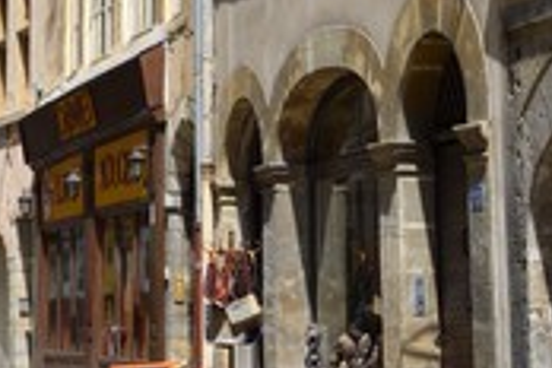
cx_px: 159
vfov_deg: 9.8
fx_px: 2146
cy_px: 82
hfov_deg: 14.6
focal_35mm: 140
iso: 200
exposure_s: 1/250
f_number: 10
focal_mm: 58
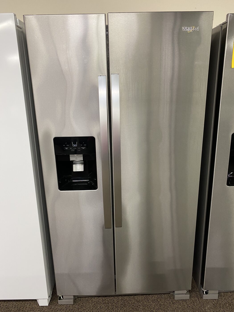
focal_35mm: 26
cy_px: 156
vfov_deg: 67.3
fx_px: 234
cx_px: 117
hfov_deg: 53.1
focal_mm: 4.25
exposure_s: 1/60
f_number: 1.8
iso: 160
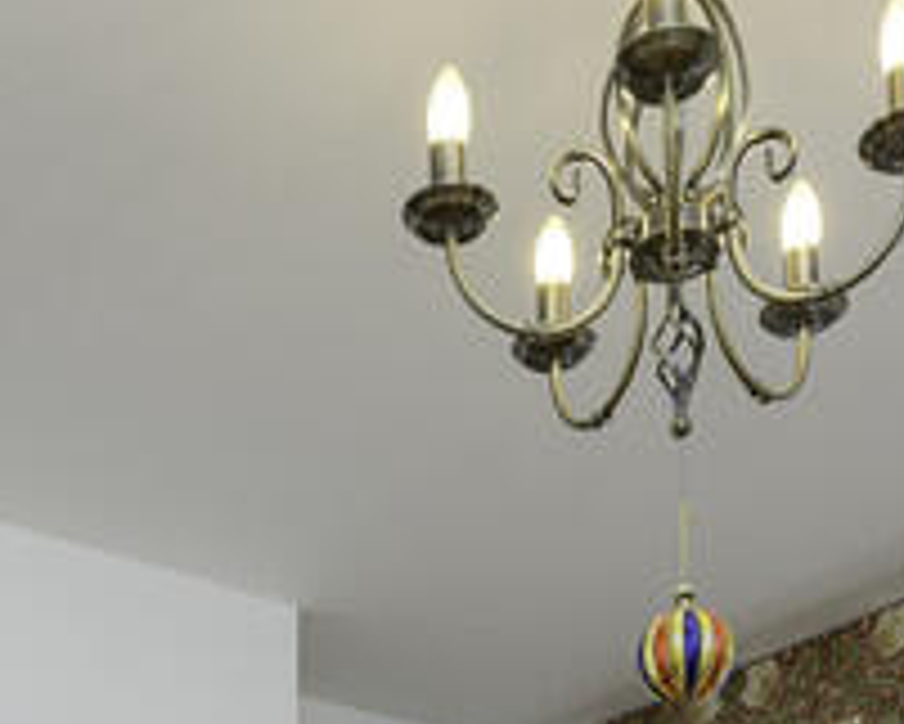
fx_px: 1793
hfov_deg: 28.2
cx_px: 319
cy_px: 1378
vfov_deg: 17.5
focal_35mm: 67
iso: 320
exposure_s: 1/60
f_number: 8
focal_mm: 14
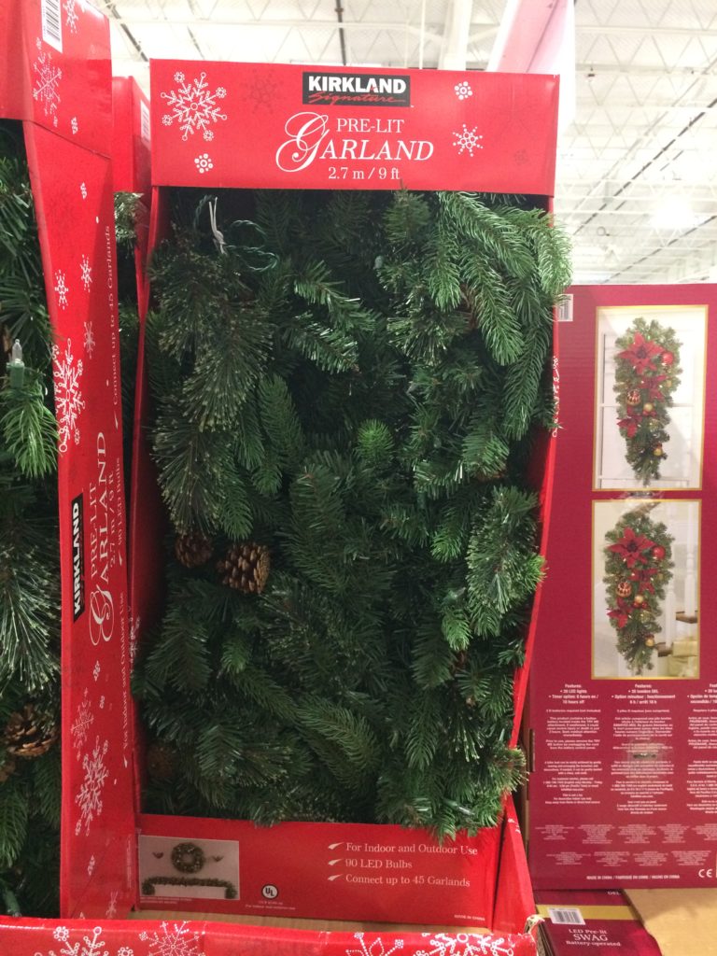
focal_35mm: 29
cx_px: 358
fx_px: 801
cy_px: 478
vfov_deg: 61.7
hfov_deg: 48.2
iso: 320
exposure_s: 1/20
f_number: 2.2
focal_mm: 4.15
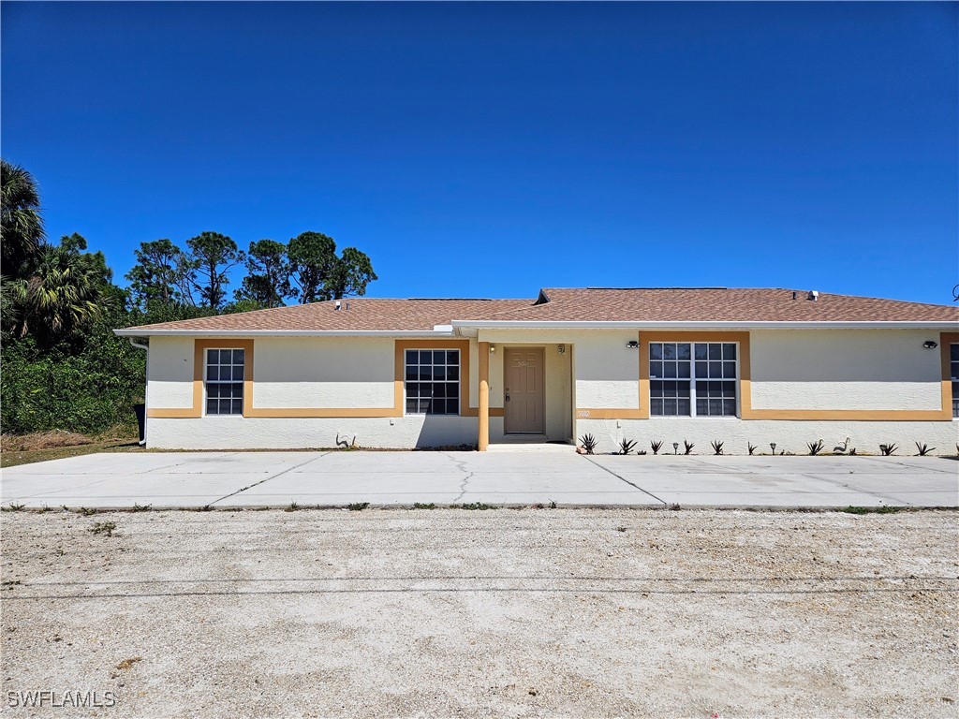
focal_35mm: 23
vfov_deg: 58.9
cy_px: 360
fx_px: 637
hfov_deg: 73.9
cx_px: 480
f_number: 1.8
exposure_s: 1/4493
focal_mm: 5.4
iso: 25
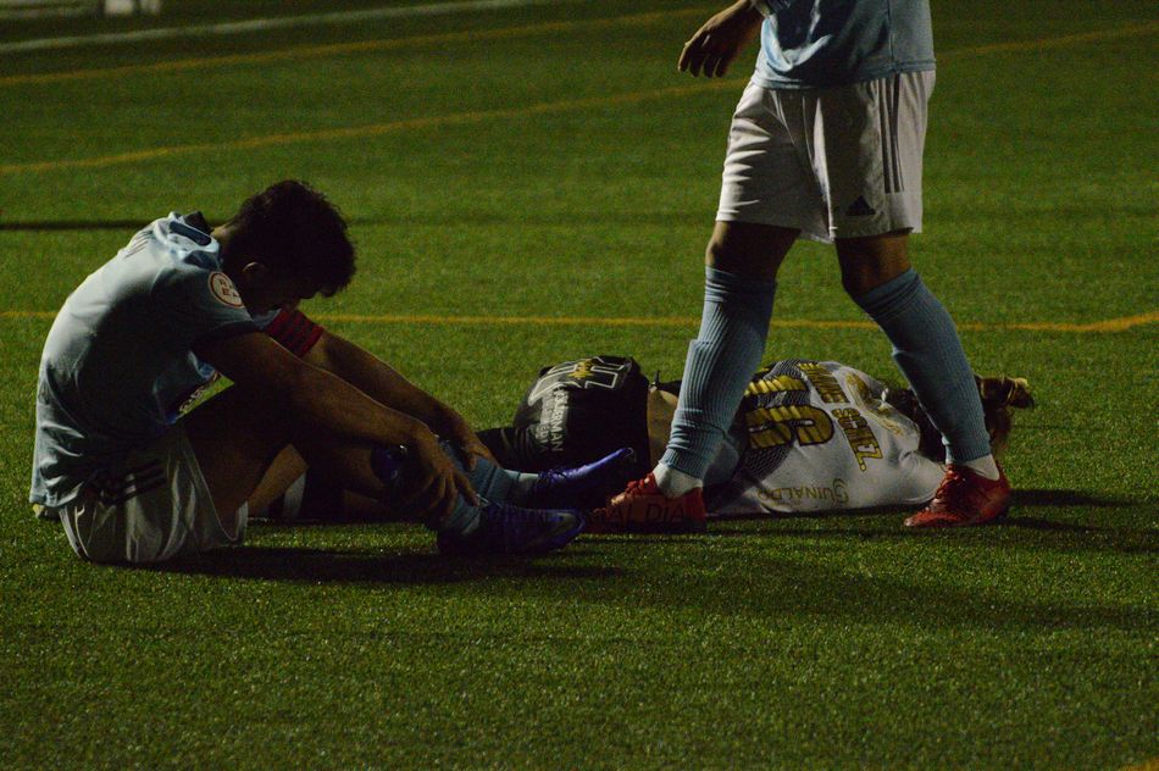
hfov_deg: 7.9
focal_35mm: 262
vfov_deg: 5.2
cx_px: 580
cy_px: 386
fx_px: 8445
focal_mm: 175
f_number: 5
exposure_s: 1/400
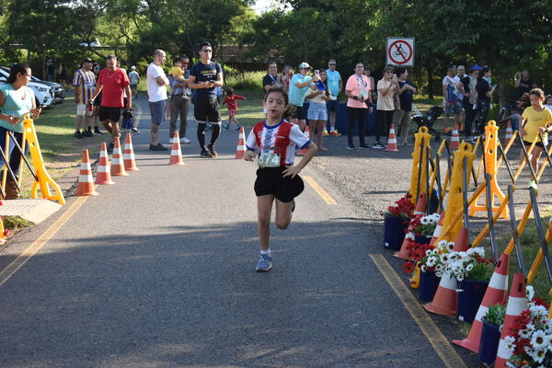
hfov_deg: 24.6
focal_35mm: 82
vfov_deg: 16.6
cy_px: 184
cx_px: 276
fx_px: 1265
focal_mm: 55
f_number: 5.6
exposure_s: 1/1000
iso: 800
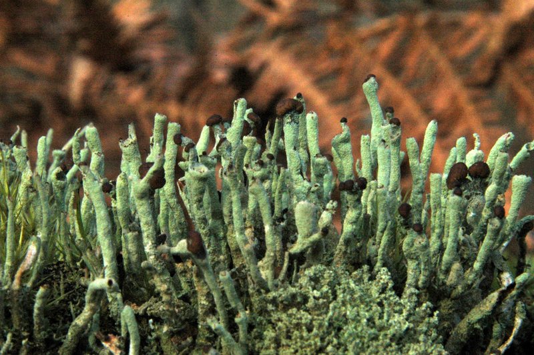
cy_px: 178
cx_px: 267
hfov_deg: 6.9
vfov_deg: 4.6
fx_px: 4446
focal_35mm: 300
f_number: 38
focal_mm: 200
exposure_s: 1/125
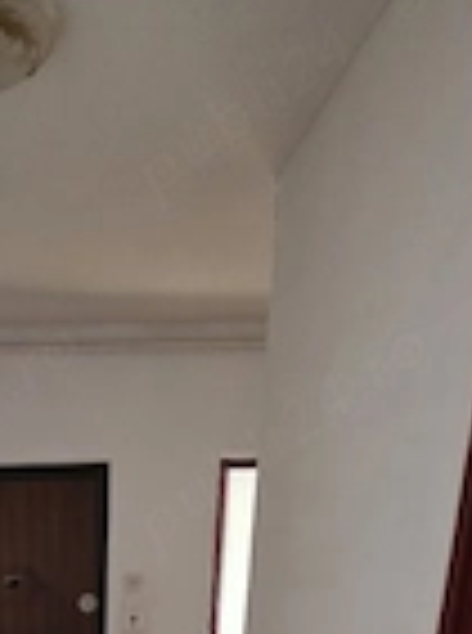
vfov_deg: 34.2
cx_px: 22
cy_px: 841
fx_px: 676
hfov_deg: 35.5
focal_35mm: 37
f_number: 1.9
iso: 500
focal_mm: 2.2
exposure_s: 1/101
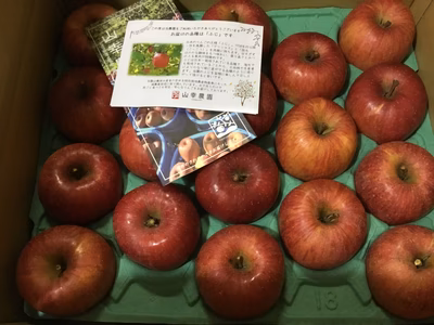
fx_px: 389
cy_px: 162
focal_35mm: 31
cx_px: 217
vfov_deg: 45.4
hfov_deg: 58.4
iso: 200
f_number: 2.4
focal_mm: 3.3
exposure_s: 1/15
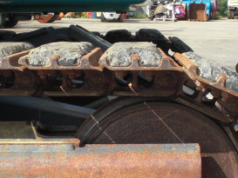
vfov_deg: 16.3
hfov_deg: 22.0
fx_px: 612
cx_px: 141
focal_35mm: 89
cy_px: 168
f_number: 5.6
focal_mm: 6.3
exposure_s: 1/200
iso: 64
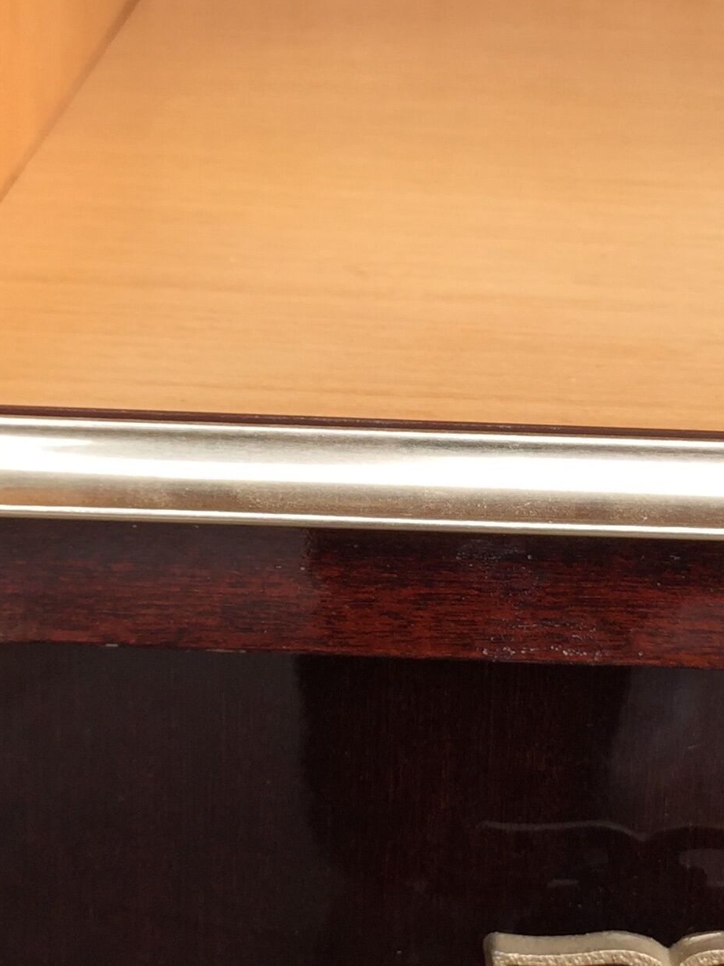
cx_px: 393
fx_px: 2147
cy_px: 419
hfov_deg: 19.1
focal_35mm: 77
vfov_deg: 25.3
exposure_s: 1/395
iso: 32
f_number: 2.2
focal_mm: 4.15
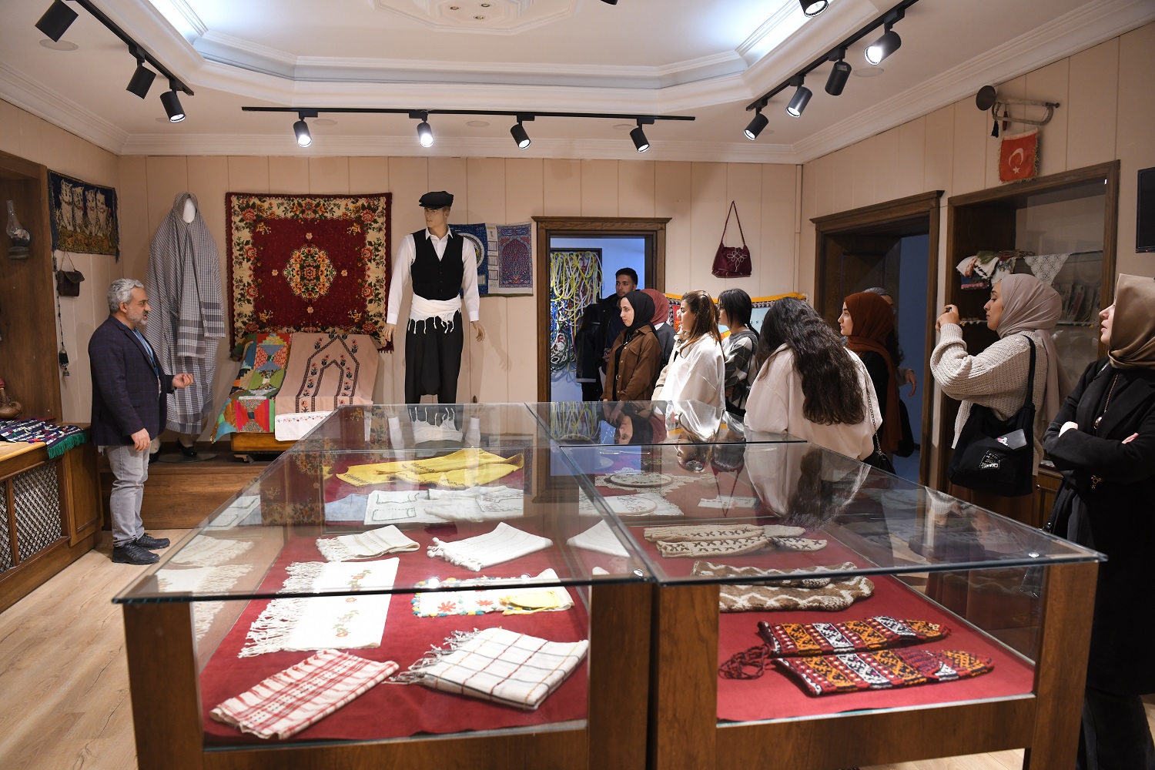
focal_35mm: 24
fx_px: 770
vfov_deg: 53.1
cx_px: 578
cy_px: 385
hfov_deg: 73.7
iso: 1250
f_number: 4
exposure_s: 1/125
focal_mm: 24
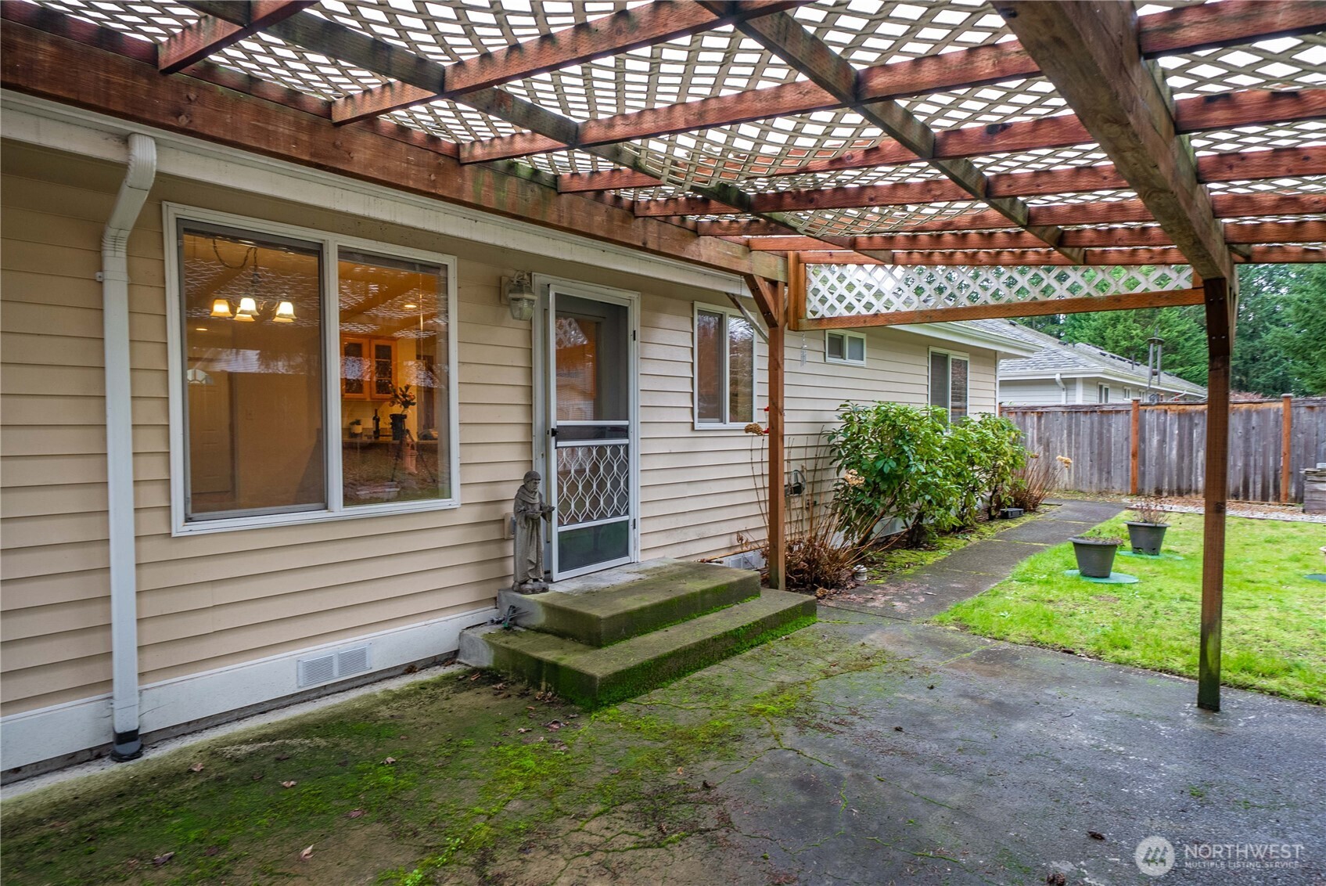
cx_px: 663
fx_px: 700
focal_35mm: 19
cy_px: 443
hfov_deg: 86.9
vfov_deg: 64.6
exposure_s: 1/30
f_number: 7.1
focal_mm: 19
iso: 400
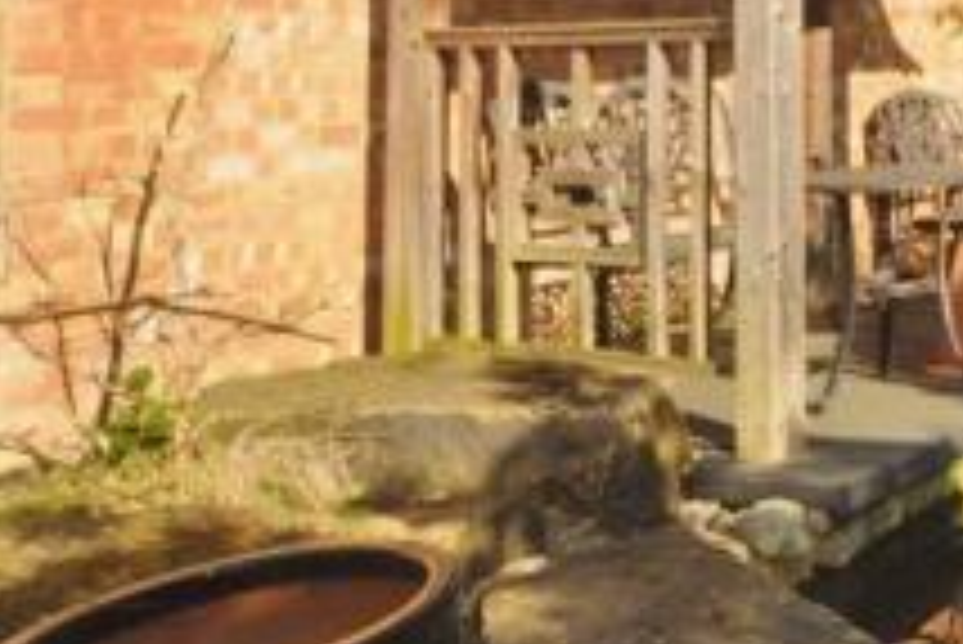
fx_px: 1353
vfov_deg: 24.8
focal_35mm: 51
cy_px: -72
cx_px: 1323
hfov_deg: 29.5
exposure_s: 1/200
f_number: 10
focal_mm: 11
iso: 200
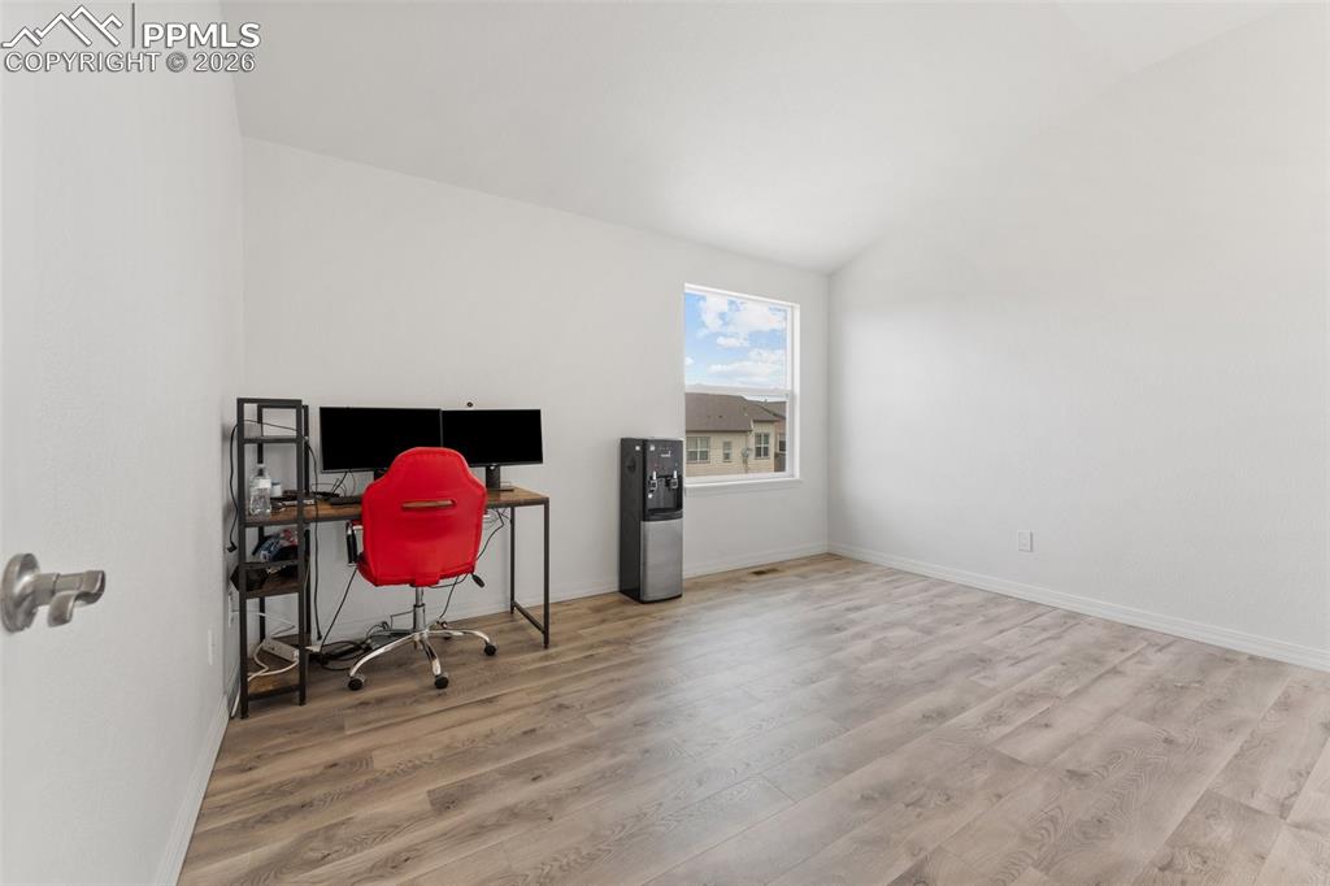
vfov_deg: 81.2
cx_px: 665
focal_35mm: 14
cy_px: 443
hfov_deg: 104.3
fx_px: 517
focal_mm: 14
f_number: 9
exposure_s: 1/10
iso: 400
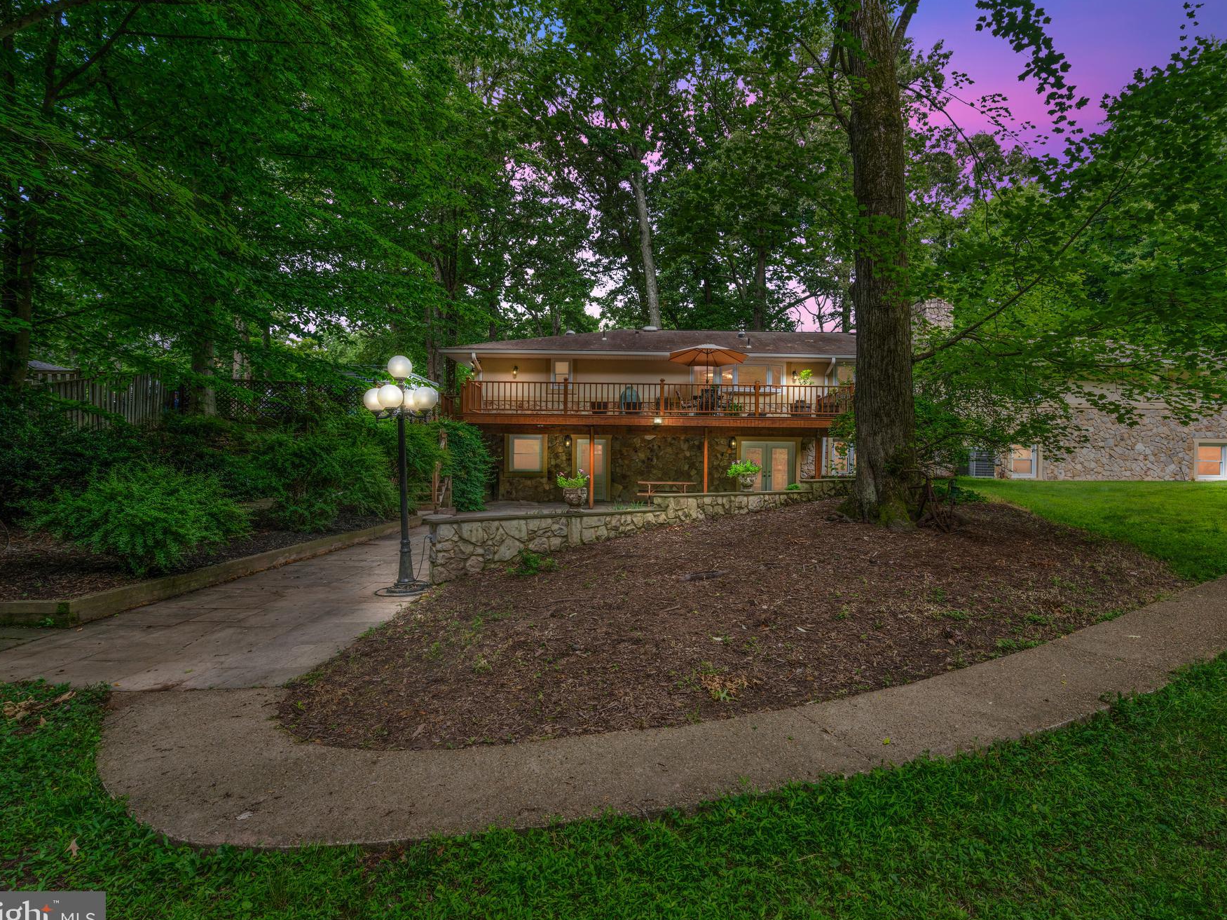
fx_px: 638
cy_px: 464
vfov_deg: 71.6
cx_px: 668
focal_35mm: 18
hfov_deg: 87.5
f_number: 9
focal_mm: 16
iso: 400
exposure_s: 1/15
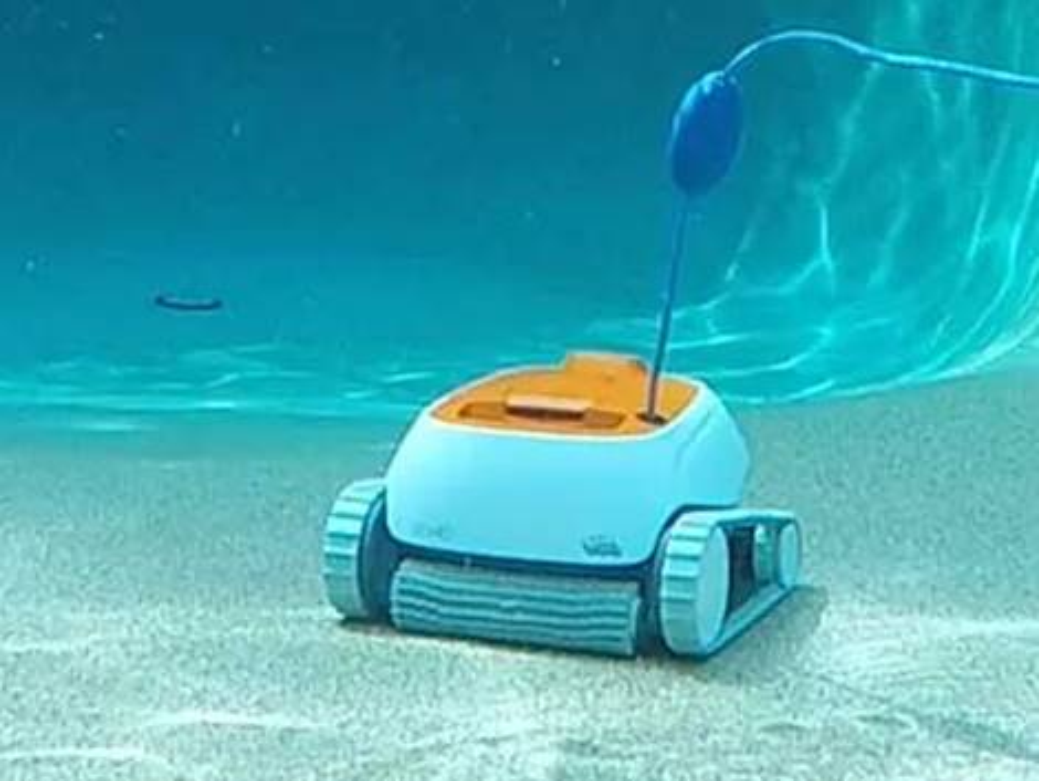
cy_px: 390
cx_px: 520
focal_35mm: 29
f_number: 2.2
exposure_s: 1/60
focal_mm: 4.15
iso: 32
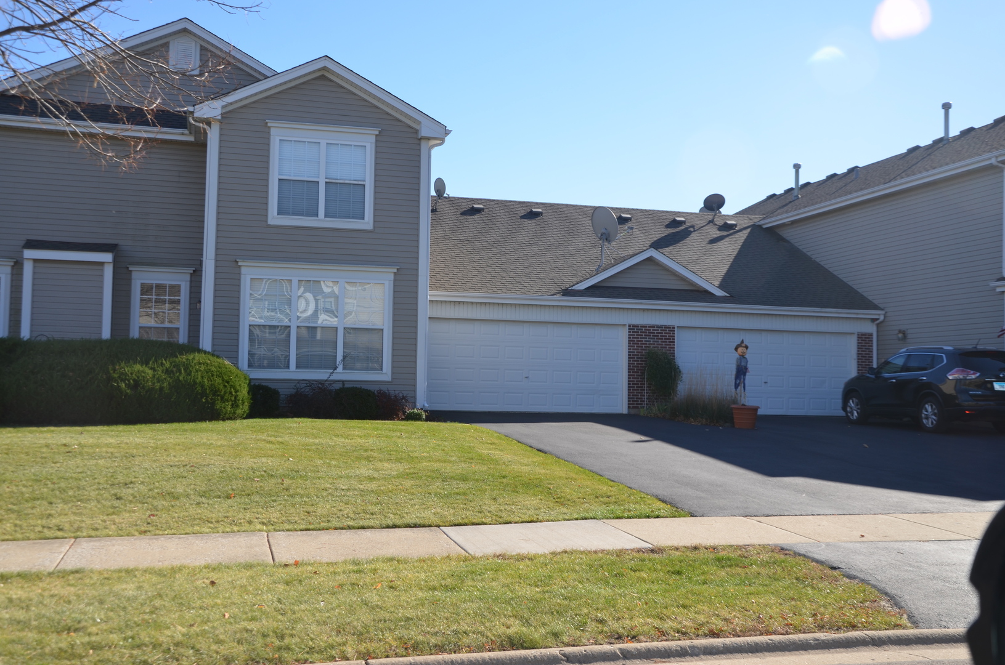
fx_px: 1170
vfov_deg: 31.8
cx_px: 502
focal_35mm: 42
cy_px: 332
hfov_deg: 46.5
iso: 100
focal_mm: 28
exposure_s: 1/250
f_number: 7.1
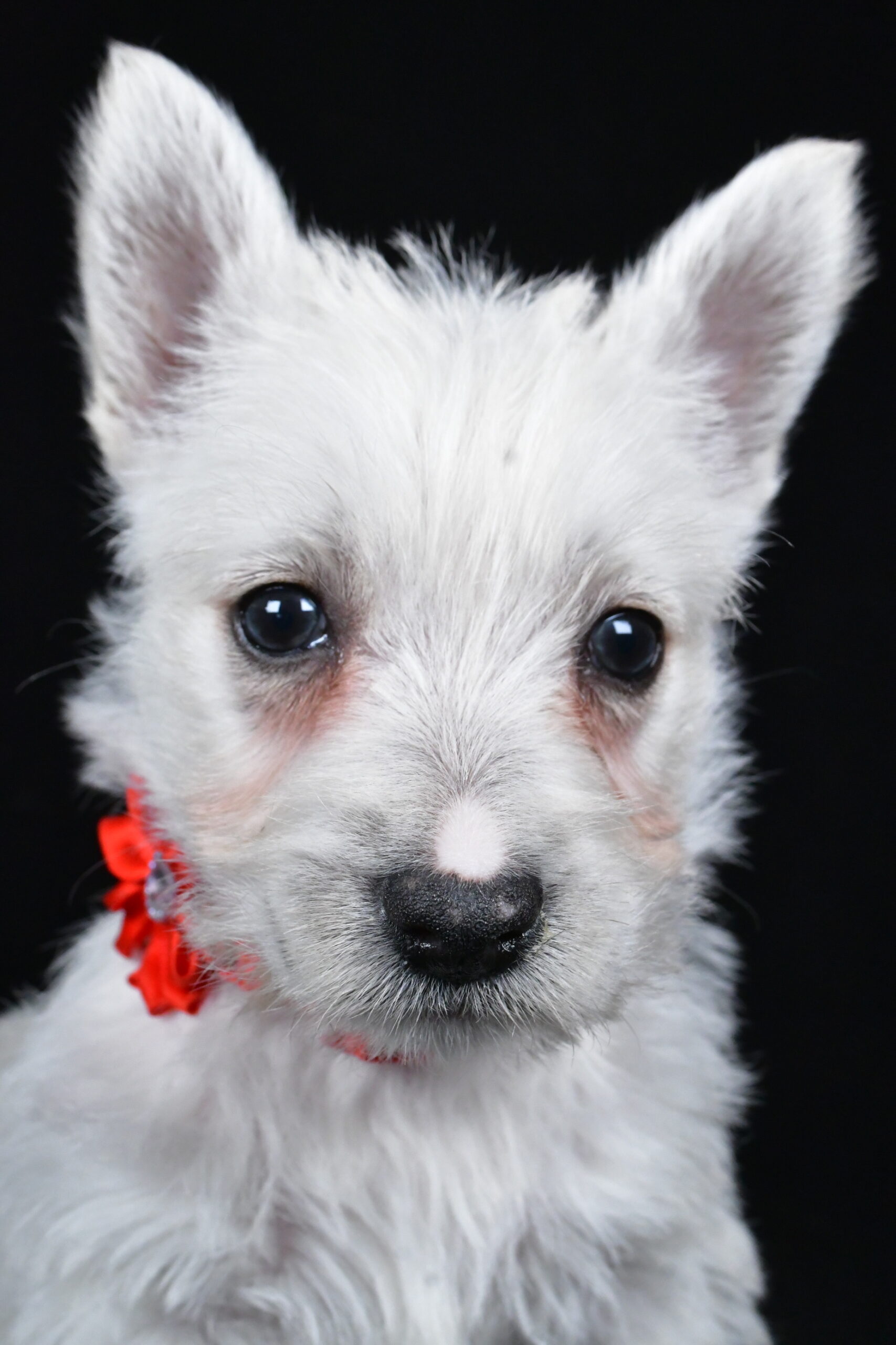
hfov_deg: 31.9
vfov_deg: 46.4
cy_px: 672
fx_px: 1568
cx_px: 448
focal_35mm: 42
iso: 6400
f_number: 10
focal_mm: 28
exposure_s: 1/1000
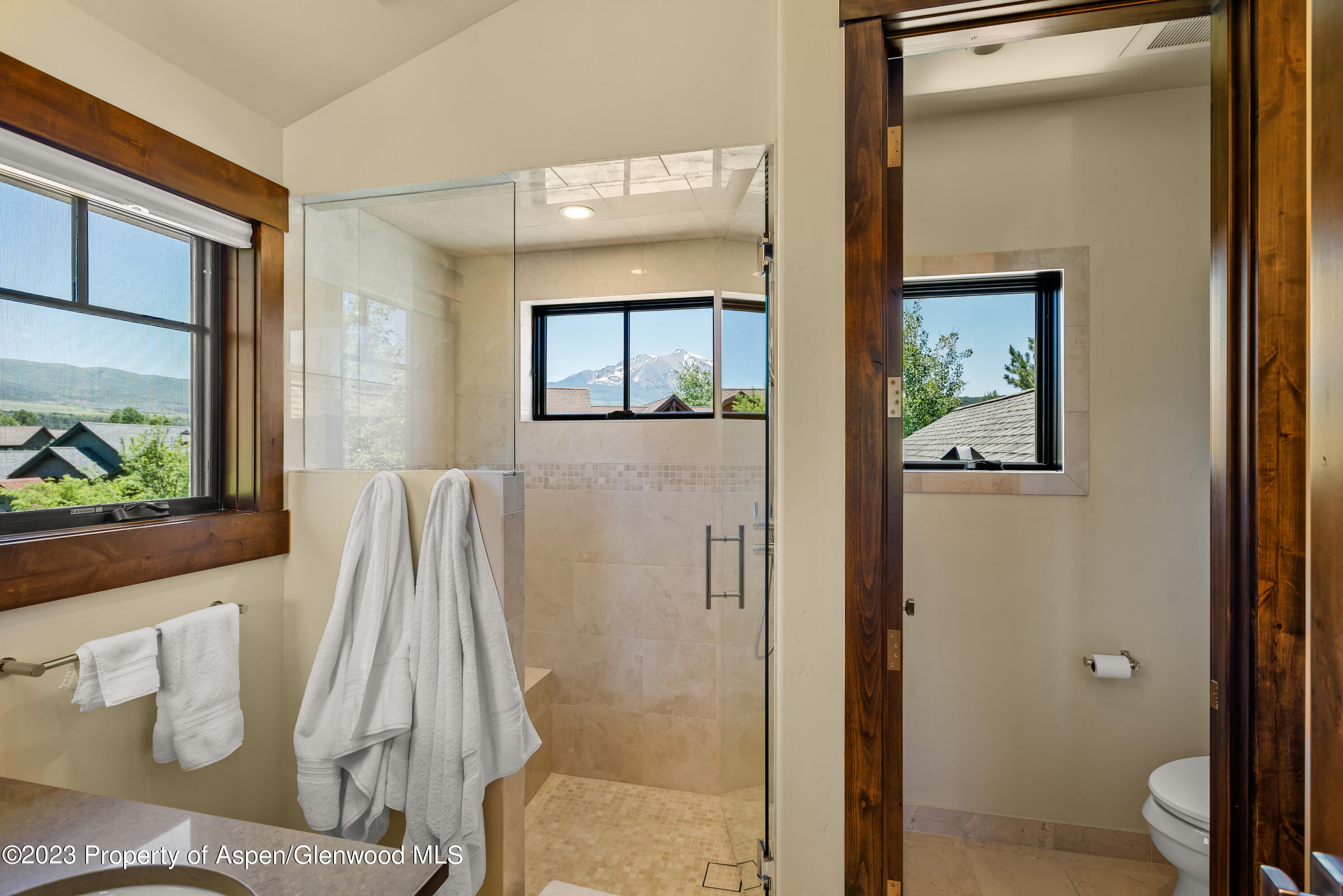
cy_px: 448
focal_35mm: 17
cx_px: 672
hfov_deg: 93.3
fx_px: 634
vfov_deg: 70.5
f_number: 7.1
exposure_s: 1/8
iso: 250
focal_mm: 17
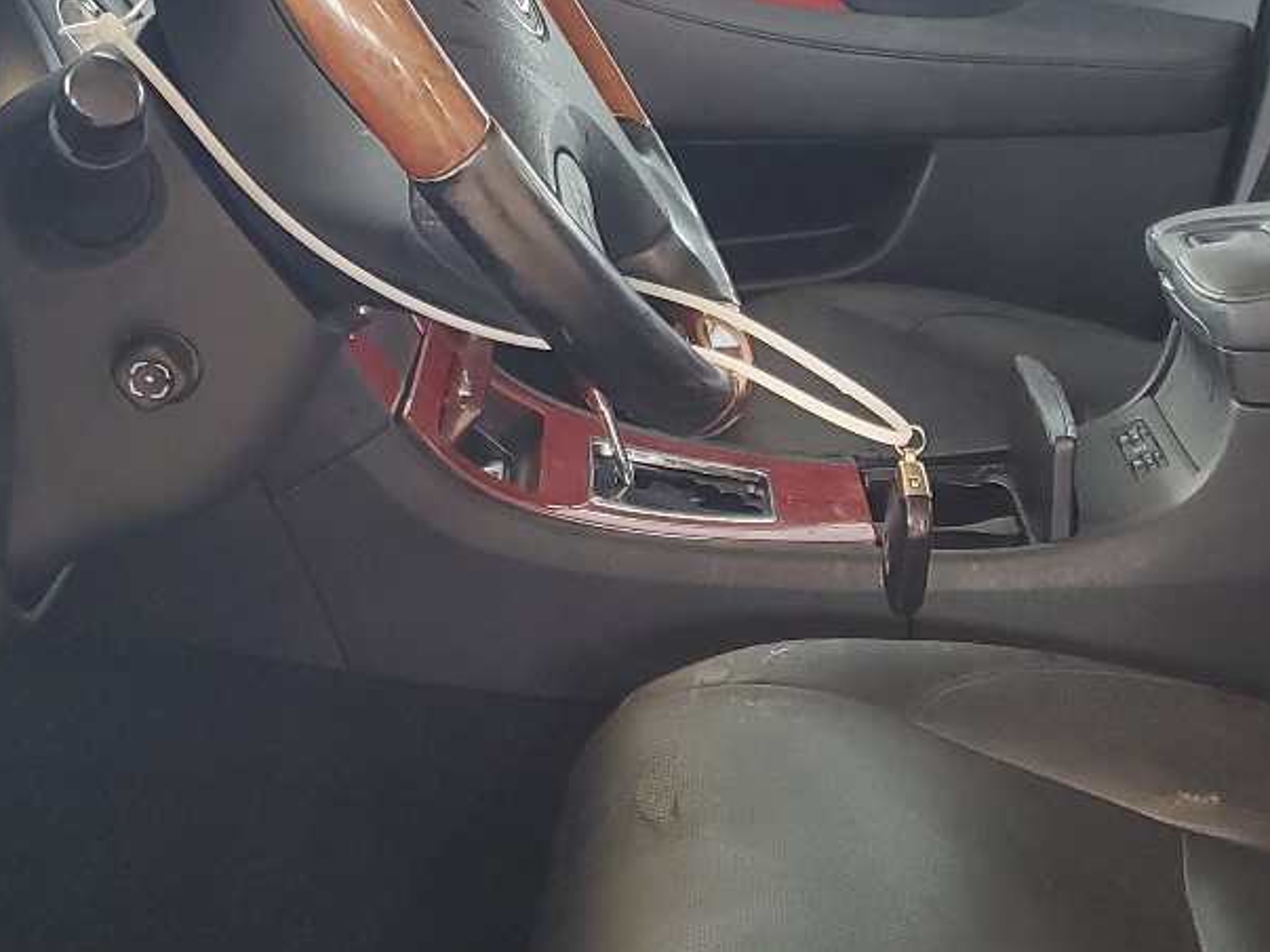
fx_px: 2531
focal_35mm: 69
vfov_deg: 21.3
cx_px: 855
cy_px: 520
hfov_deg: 28.0
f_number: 1.5
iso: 76
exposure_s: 1/120
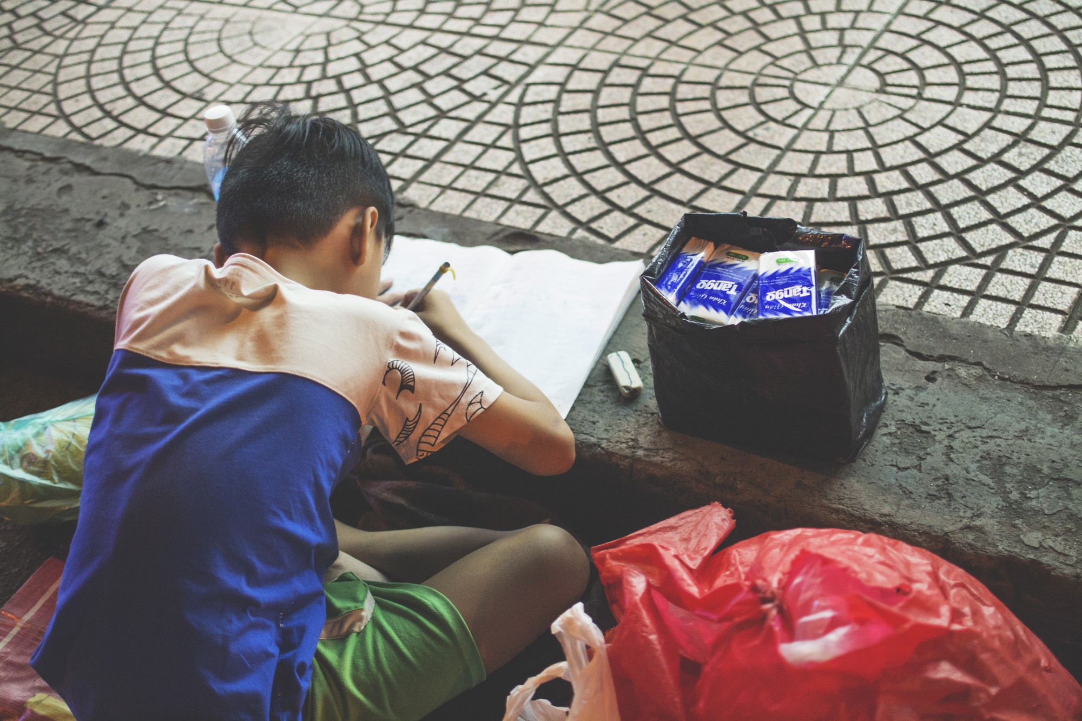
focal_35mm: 52
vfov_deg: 25.7
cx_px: 541
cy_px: 360
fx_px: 1578
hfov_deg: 37.9
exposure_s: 1/80
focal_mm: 35
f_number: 1.8
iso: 1600
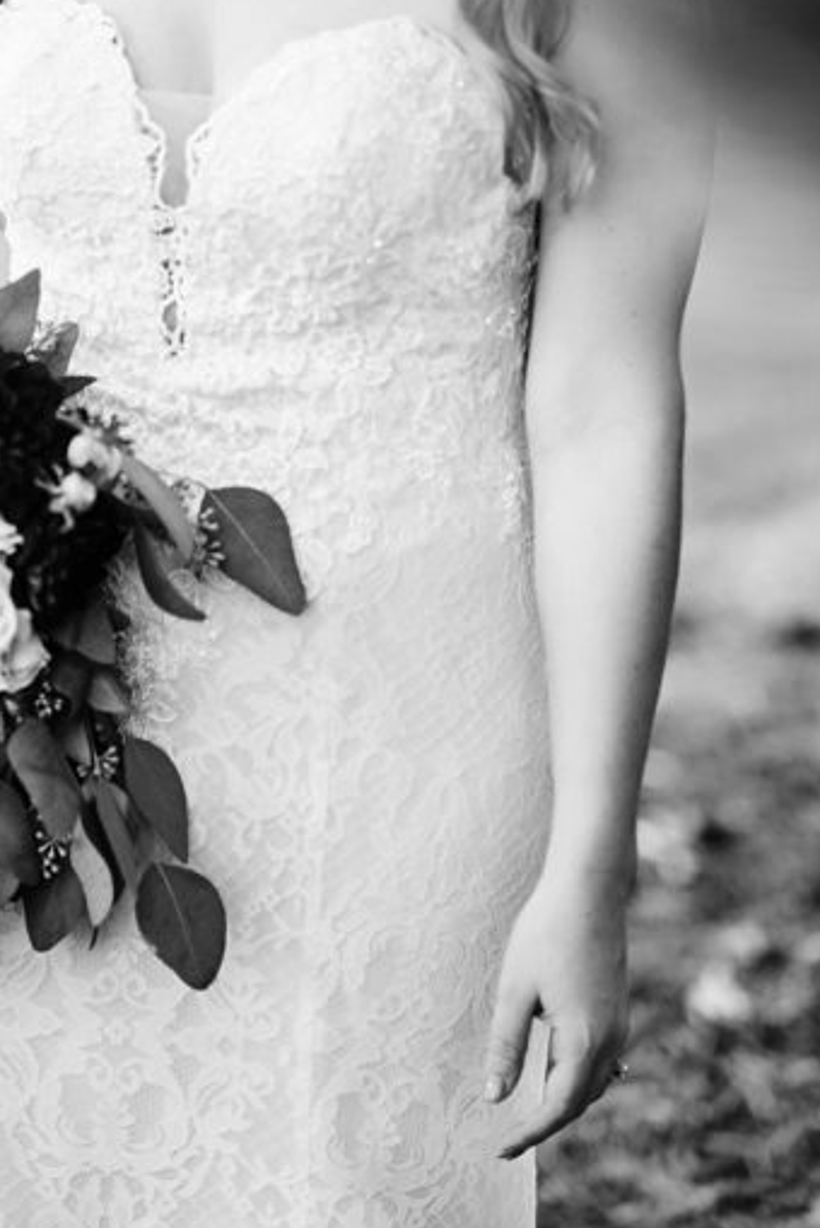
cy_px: 43
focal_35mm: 171
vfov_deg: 11.9
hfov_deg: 8.0
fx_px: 5834
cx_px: 227
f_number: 1.8
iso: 200
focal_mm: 85
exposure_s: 1/800
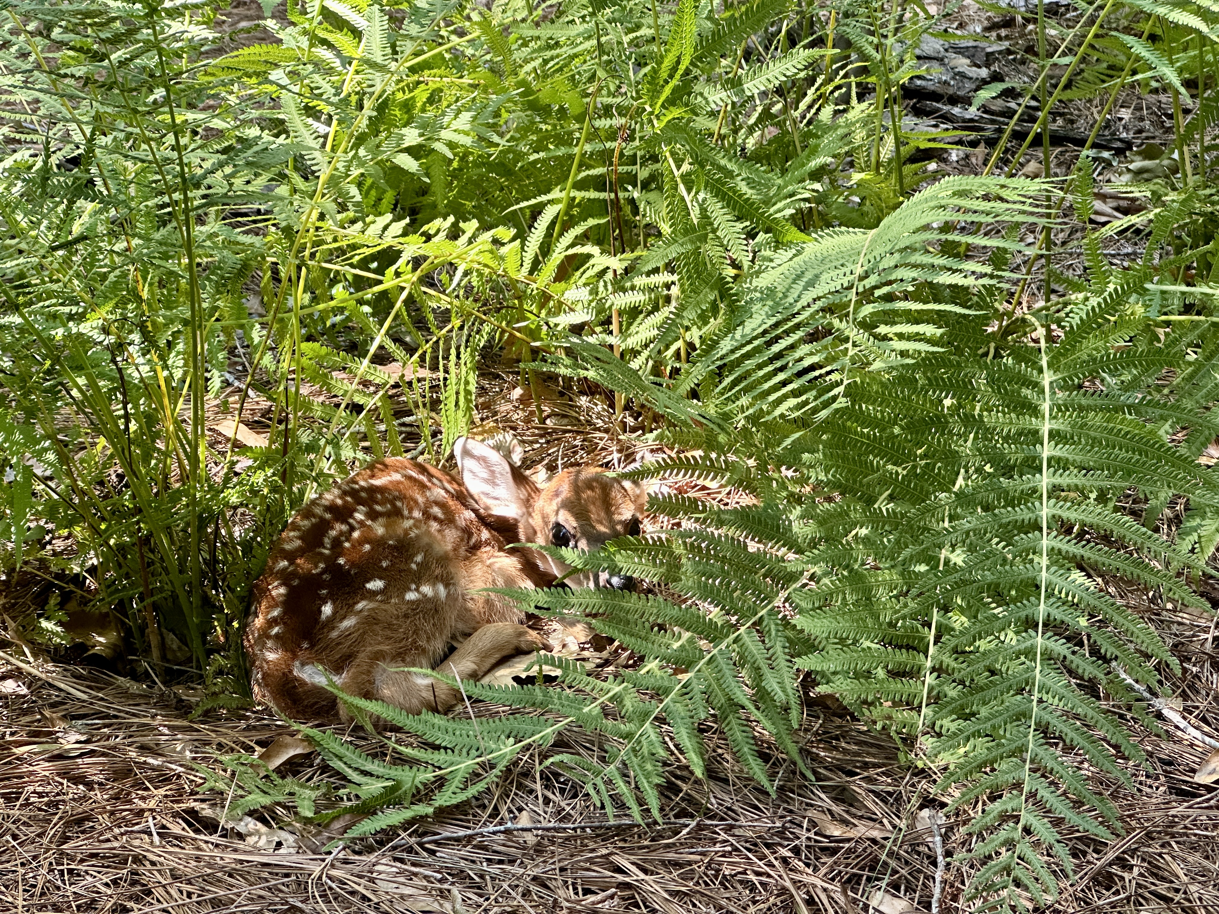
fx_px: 2712
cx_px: 610
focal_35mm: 77
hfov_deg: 25.3
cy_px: 457
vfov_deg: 19.1
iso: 200
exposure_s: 1/99
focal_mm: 9
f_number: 2.8
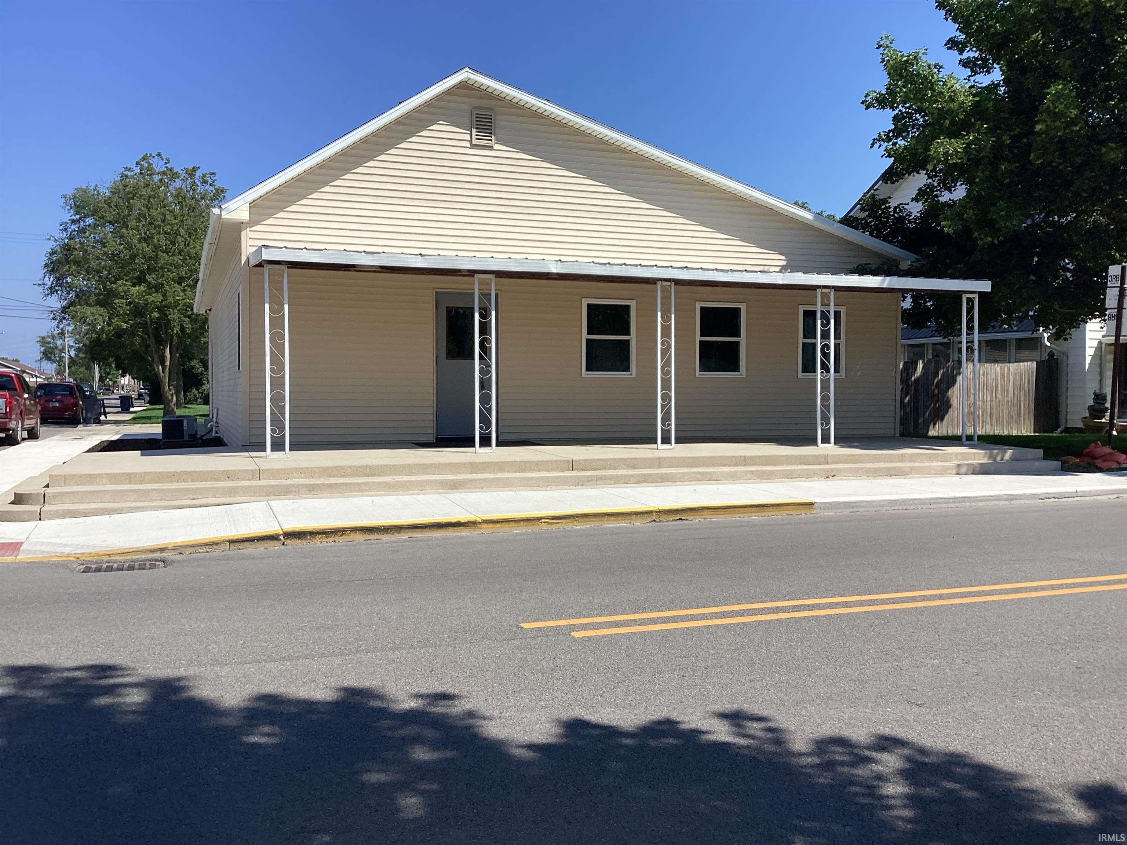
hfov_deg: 58.4
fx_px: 1009
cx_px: 564
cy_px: 422
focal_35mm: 31
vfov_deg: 45.4
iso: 25
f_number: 2.4
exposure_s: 1/1631
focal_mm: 3.3
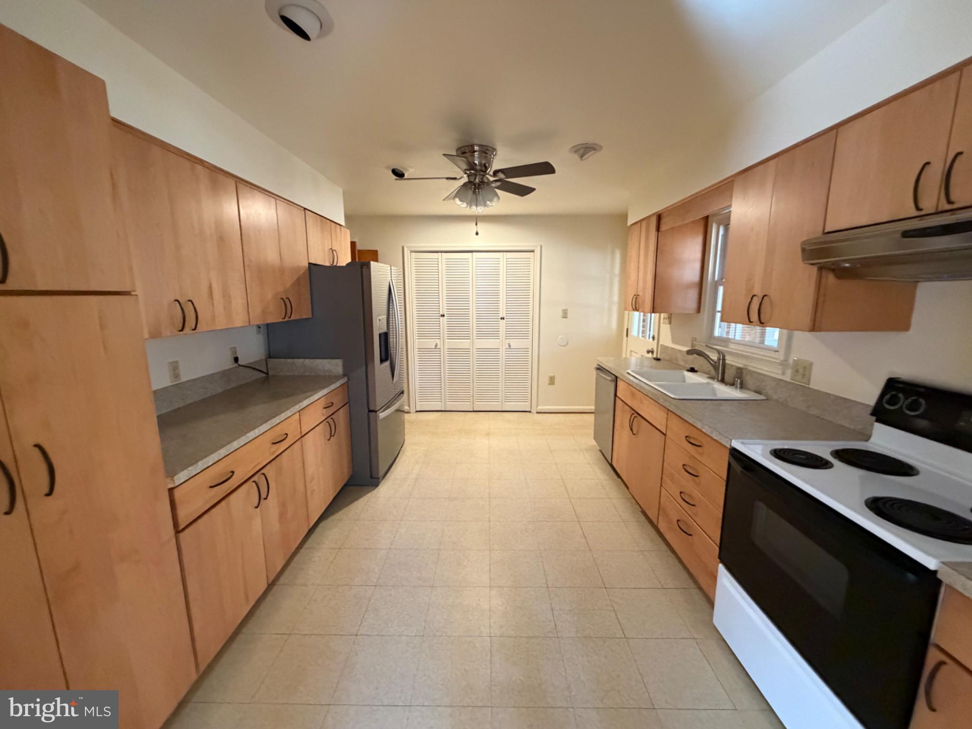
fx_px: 393
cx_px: 486
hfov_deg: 102.1
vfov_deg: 85.7
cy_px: 364
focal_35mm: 14
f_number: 2.2
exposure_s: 1/60
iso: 800
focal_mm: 2.22
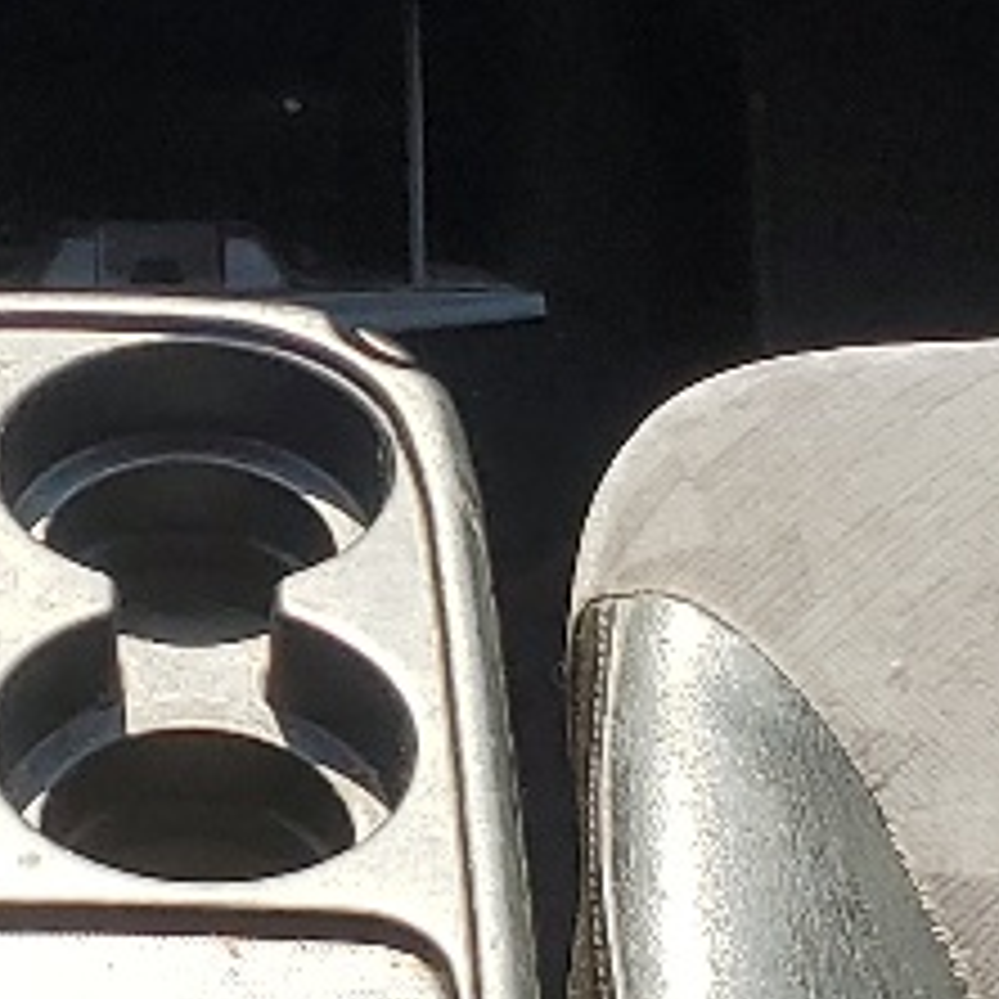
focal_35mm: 166
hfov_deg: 10.4
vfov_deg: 10.5
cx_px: -22
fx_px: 5420
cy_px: 405
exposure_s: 1/833
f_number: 1.5
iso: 50
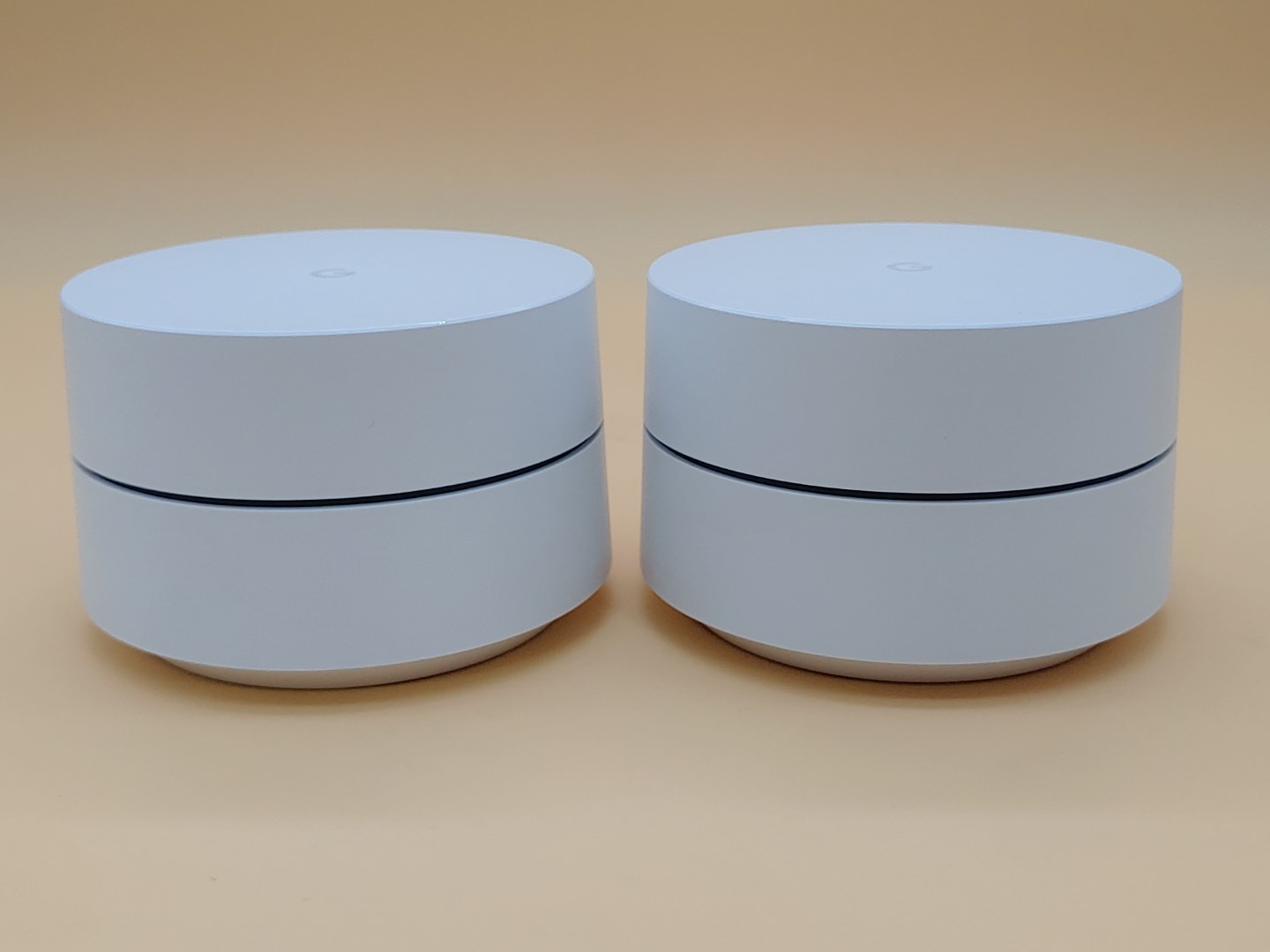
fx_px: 1614
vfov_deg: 32.9
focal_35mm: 44
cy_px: 476
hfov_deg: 42.9
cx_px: 635
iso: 50
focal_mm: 4.36
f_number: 1.8
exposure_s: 1/151
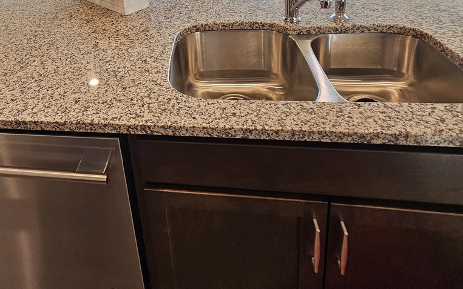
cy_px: 1
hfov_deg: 66.5
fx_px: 328
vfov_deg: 41.5
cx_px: 121
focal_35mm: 26
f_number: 2.2
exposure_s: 1/60
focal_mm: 2.2
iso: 80
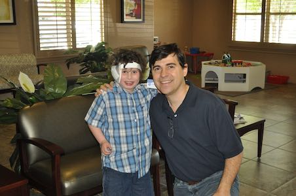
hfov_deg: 43.7
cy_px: 98
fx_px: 369
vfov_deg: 29.8
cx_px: 148
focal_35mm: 45
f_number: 4.5
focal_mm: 30
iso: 800
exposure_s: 1/60
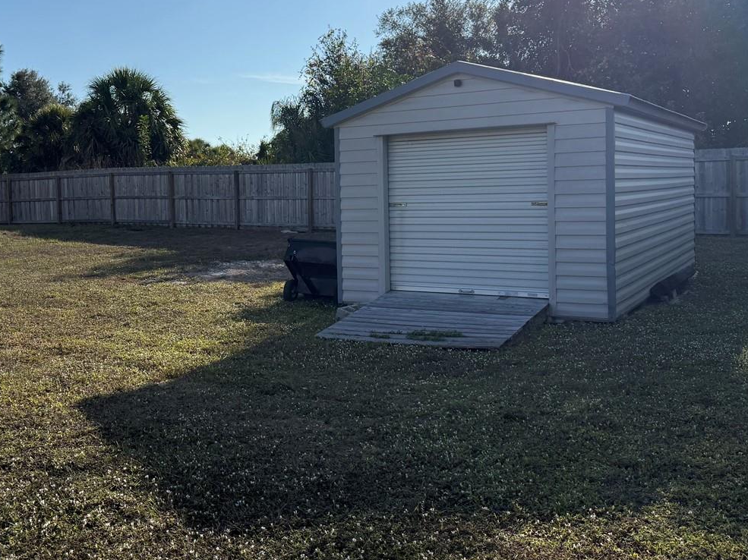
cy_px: 232
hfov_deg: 47.2
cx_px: 257
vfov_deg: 36.7
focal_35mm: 39
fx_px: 842
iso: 125
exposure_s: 1/9091
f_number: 1.78
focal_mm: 6.76
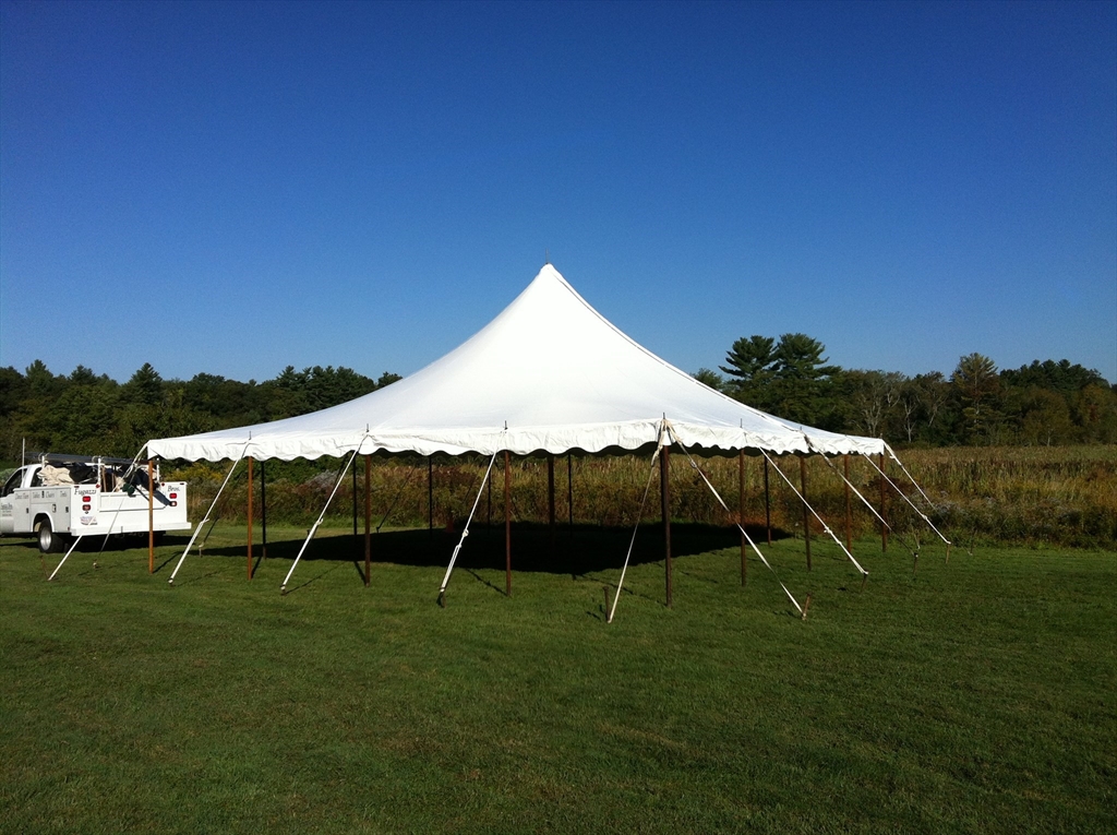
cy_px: 418
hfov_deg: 52.7
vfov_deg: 40.6
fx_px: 1128
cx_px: 558
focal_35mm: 35
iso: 80
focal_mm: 3.85
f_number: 2.8
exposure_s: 1/2155
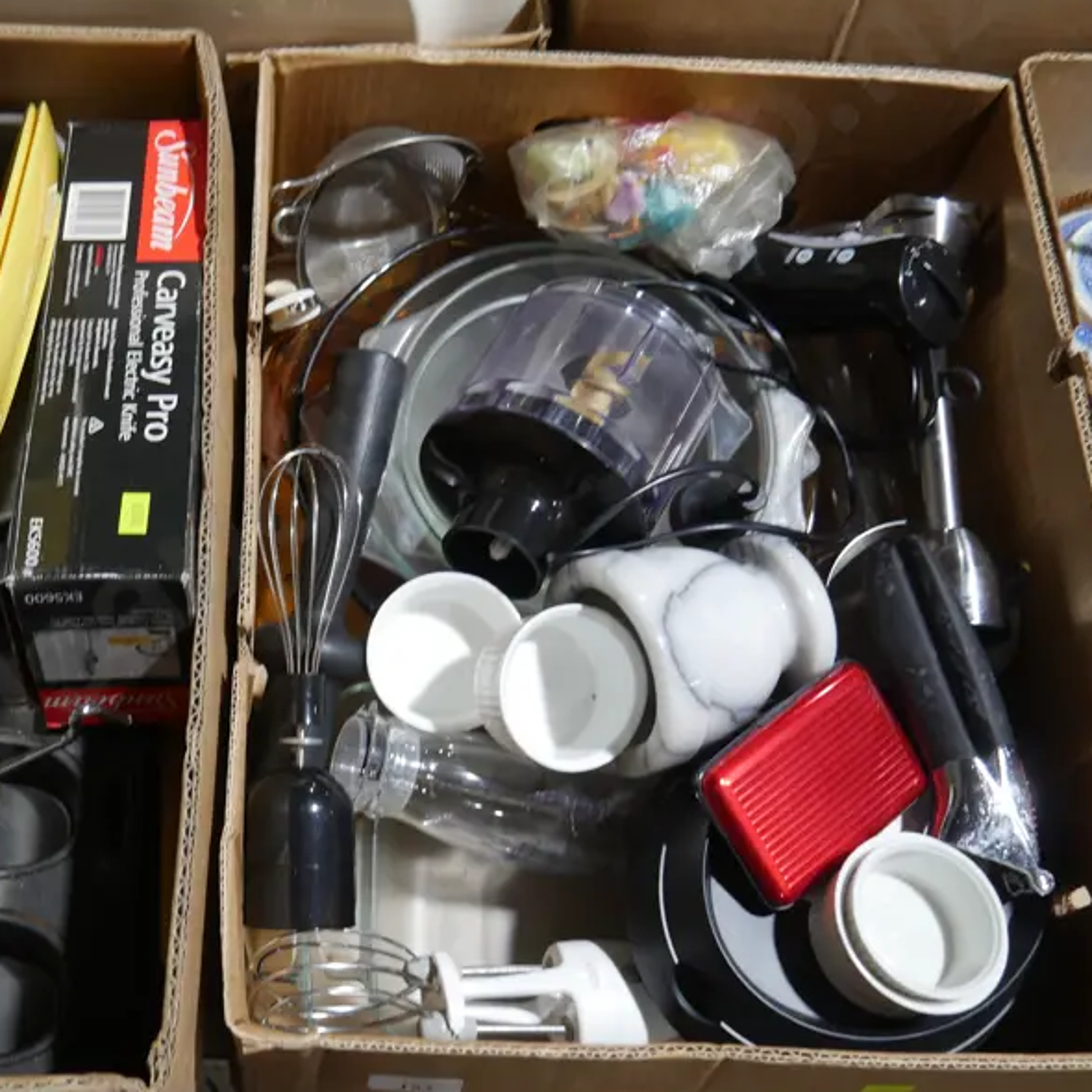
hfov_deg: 37.8
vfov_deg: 39.2
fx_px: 1535
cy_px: 545
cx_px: 224
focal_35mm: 43
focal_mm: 14
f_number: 3.5
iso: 250
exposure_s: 1/60
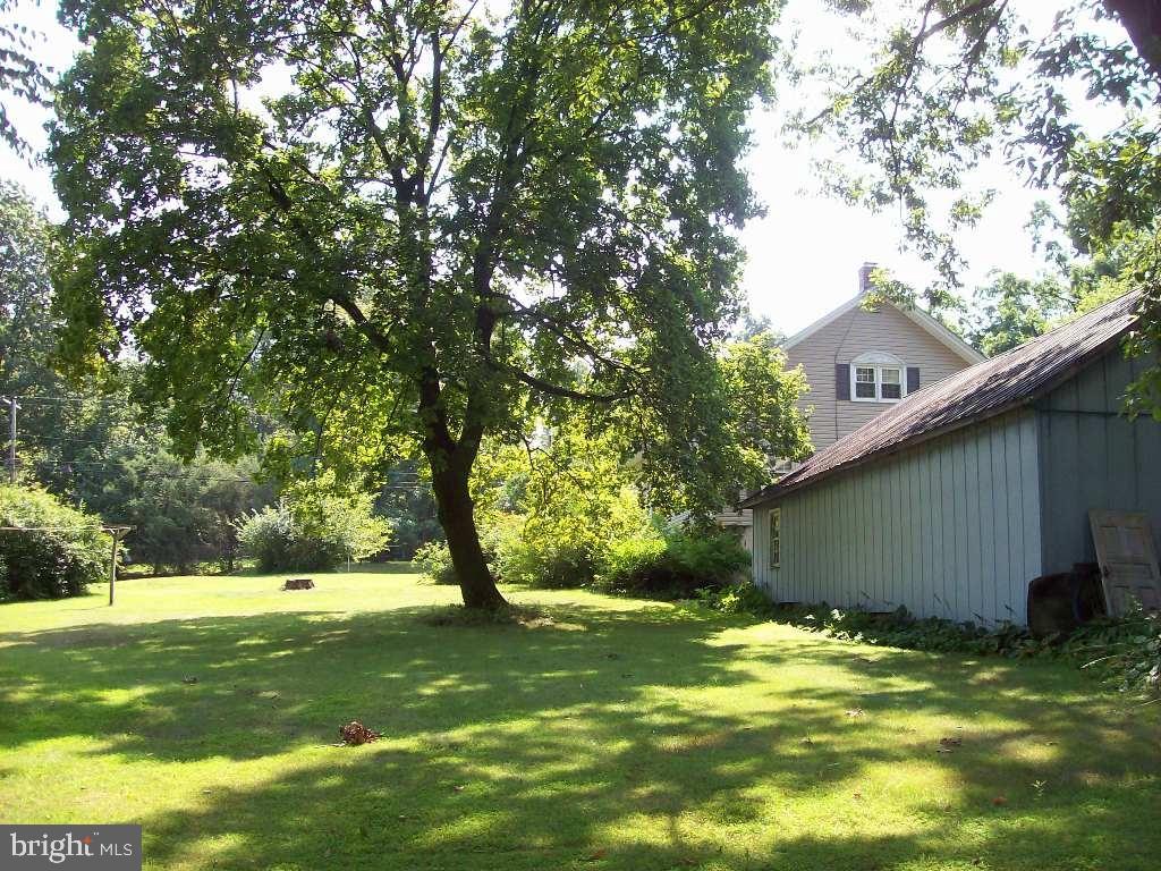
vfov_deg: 39.7
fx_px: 1207
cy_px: 436
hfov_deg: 51.4
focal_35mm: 36
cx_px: 580
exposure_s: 1/275
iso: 80
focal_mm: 6
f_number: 2.7
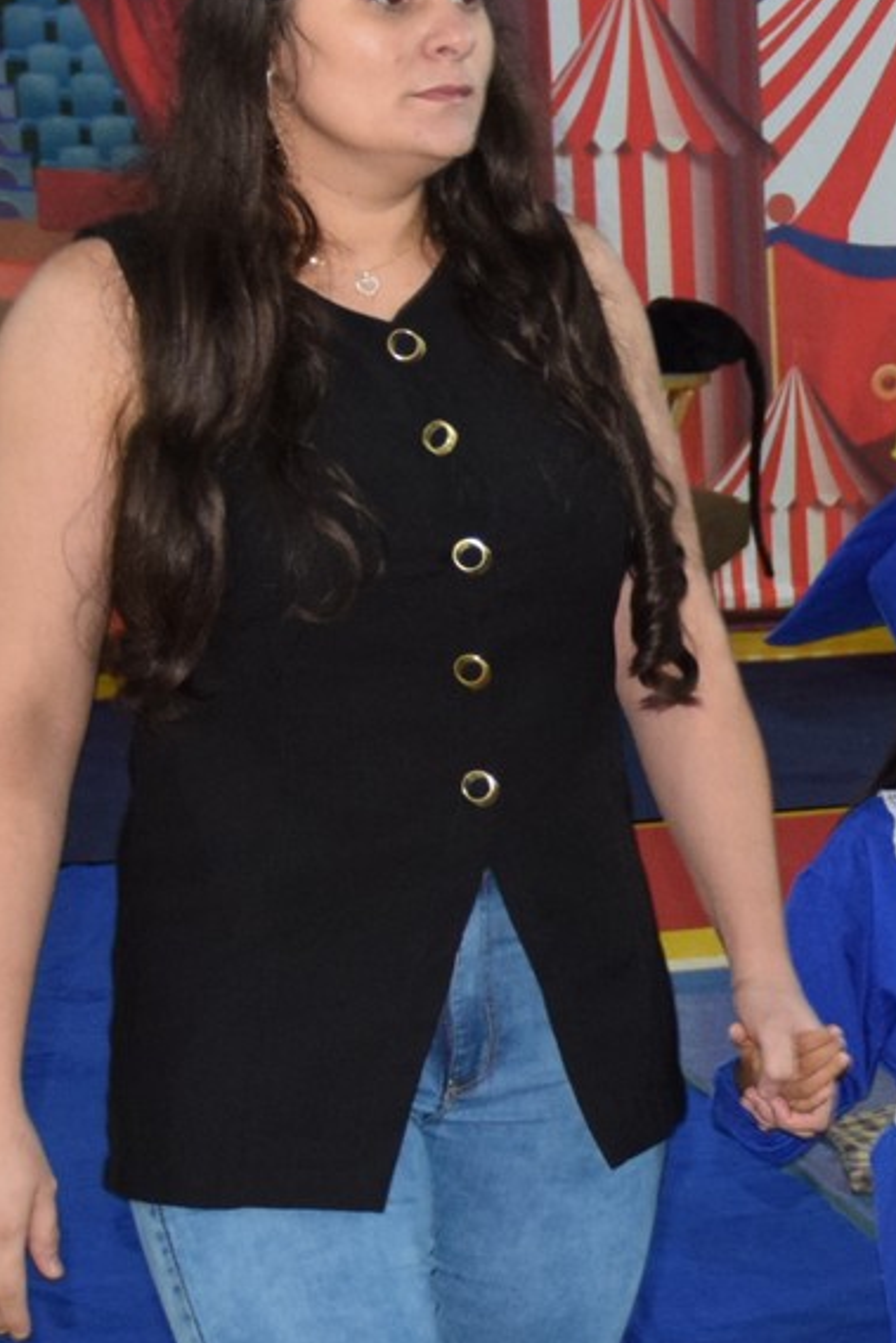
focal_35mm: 119
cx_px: 1682
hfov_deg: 10.7
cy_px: 816
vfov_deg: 17.2
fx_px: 4424
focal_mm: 25
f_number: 3.8
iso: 1400
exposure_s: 1/60
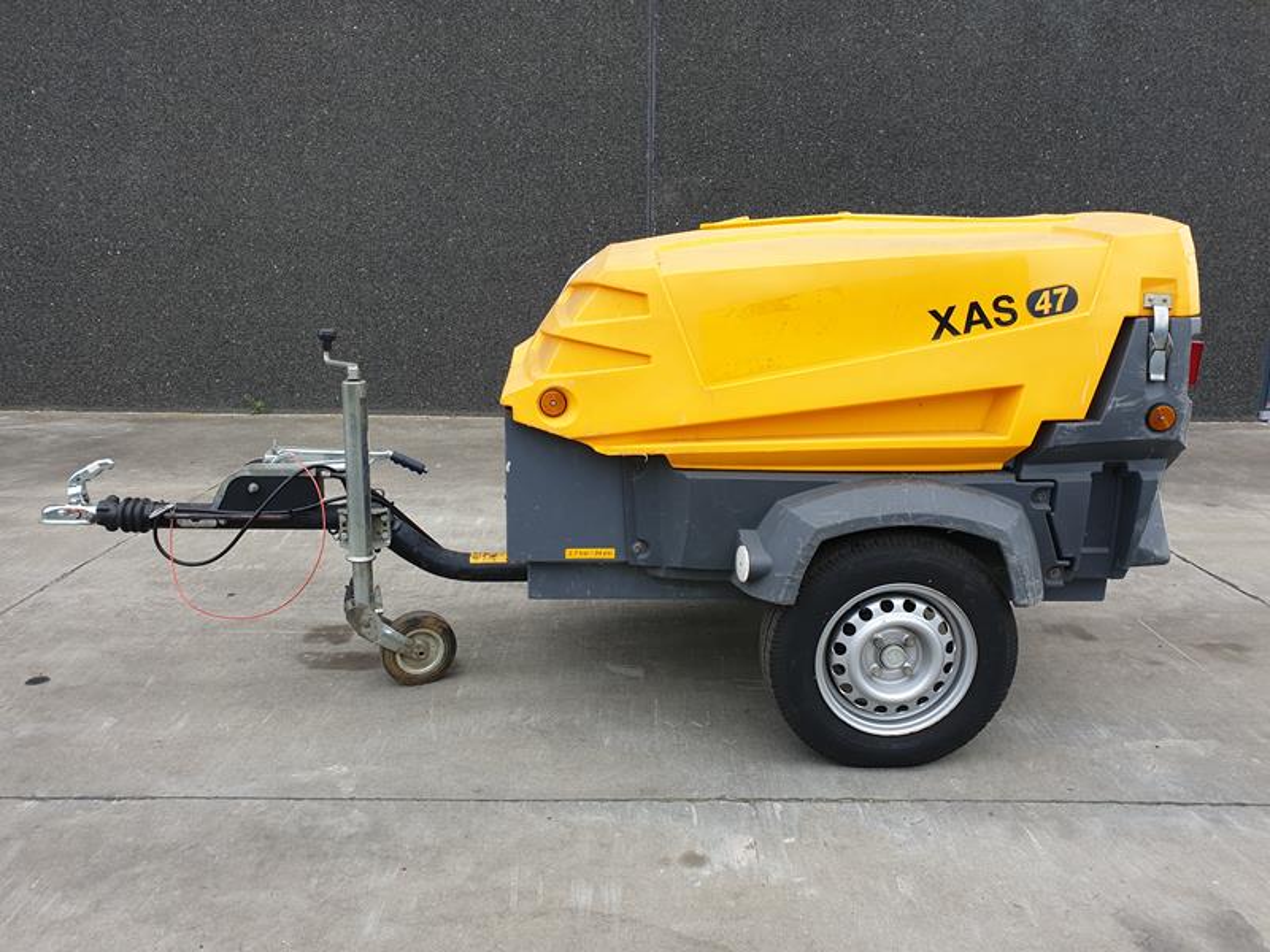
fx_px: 954
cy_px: 476
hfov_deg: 67.3
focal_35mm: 26
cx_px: 635
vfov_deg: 53.1
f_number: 2.4
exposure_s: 1/232
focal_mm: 4.3
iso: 50
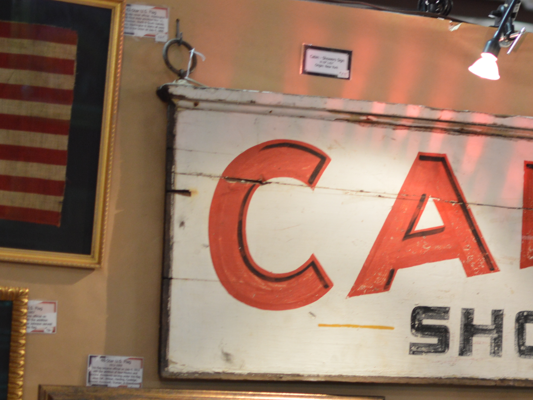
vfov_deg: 14.1
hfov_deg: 18.5
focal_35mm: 104
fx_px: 1601
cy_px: 338
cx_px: 516
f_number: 2
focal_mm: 35
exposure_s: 1/60
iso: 400
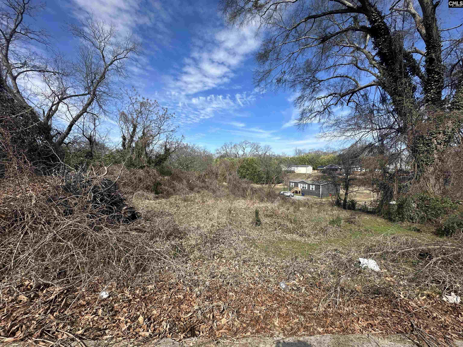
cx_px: 232
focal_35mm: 14
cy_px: 174
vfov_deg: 85.7
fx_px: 187
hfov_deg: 102.1
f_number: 2.2
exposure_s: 1/1642
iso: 40
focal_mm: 2.22
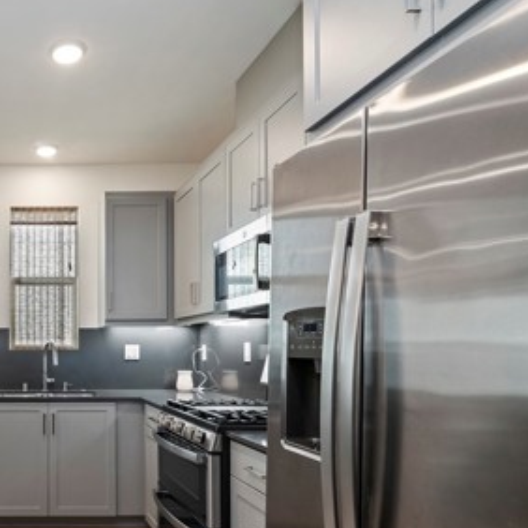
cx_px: -2
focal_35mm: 27
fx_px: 466
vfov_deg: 57.9
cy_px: 346
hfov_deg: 48.4
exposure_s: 1/8
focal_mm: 14
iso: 500
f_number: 10
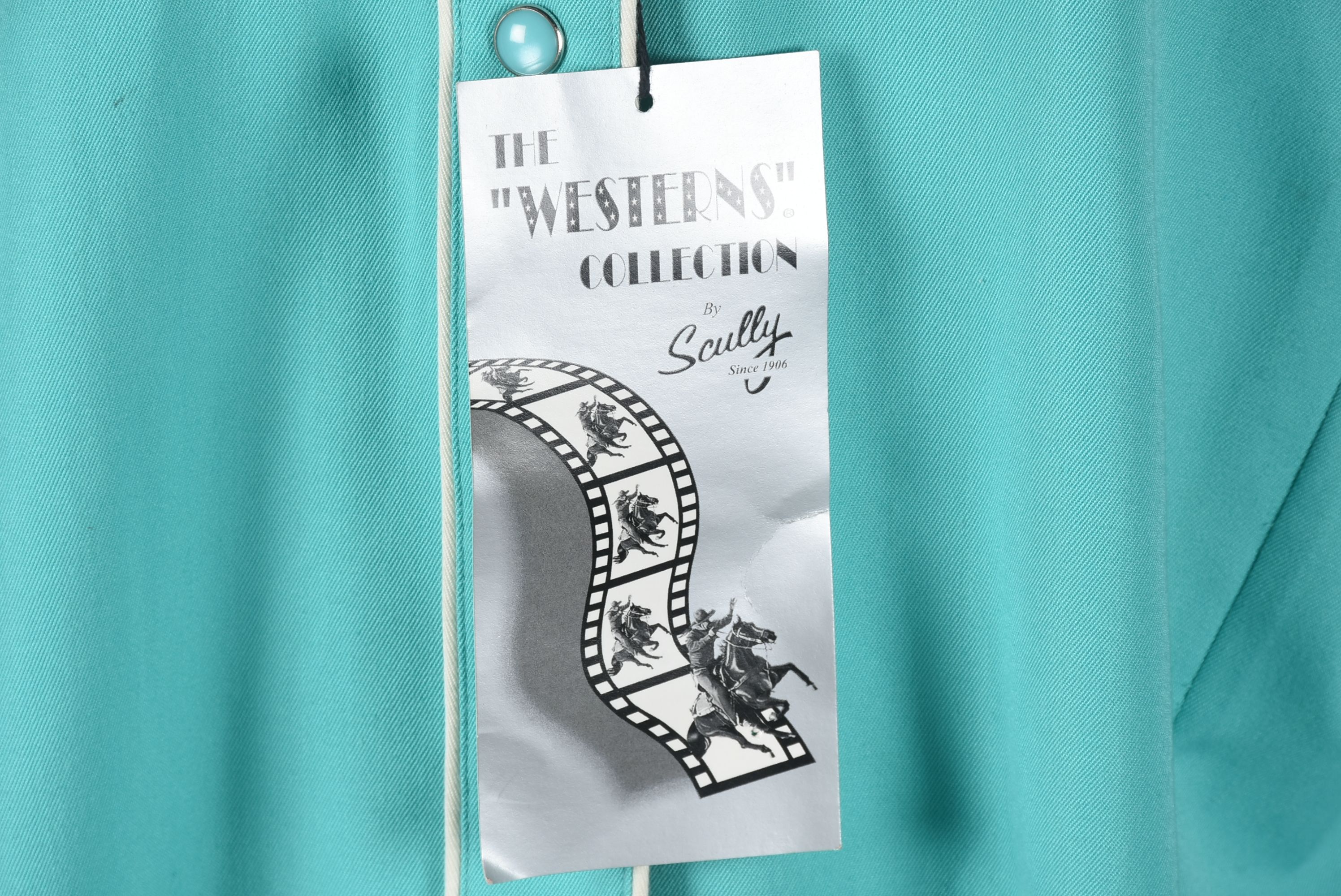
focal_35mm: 210
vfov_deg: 6.6
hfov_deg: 9.8
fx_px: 7828
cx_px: 670
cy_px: 448
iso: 200
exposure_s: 1/125
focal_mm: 140
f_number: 13
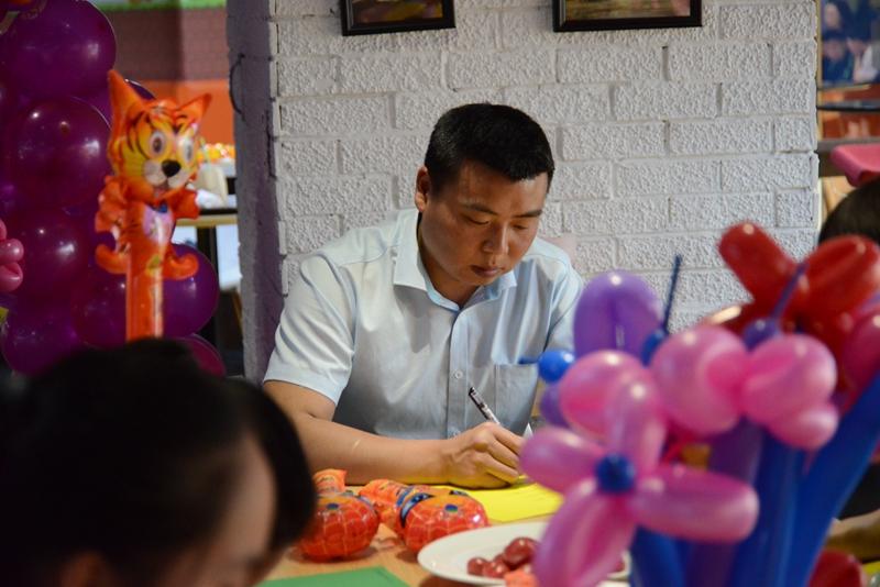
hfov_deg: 21.5
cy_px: 294
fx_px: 2323
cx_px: 440
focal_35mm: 95
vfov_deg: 14.4
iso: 5000
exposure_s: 1/100
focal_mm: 95
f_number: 5.6
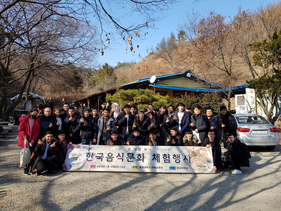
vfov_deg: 53.1
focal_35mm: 26
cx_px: 140
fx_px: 211
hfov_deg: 67.3
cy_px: 106
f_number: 1.7
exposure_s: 1/1032
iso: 40
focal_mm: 4.2
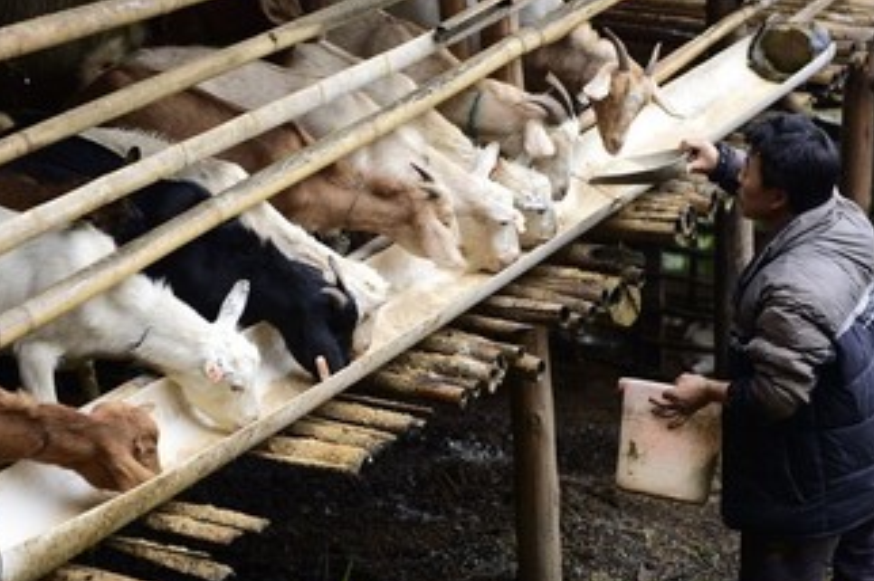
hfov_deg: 23.4
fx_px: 2110
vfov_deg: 15.7
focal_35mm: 87
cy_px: 288
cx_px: 437
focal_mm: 70
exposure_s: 1/125
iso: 220
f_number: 3.2
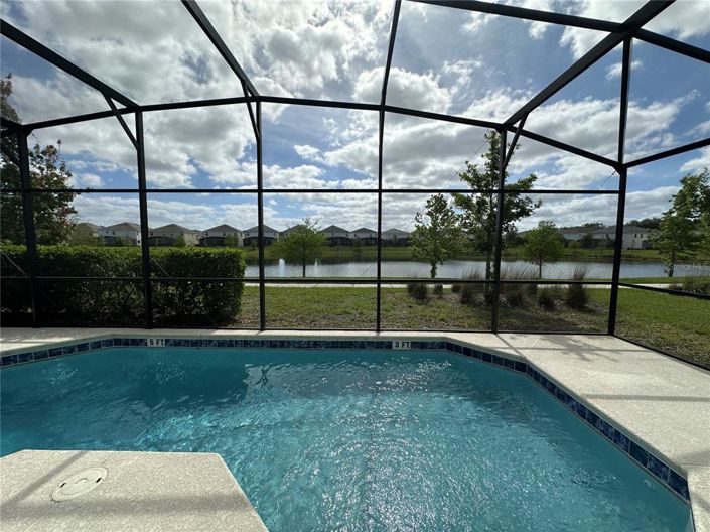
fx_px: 287
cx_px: 355
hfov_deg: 102.1
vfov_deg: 85.6
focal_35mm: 14
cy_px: 266
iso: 50
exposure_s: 1/2564
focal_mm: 2.22
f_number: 2.2
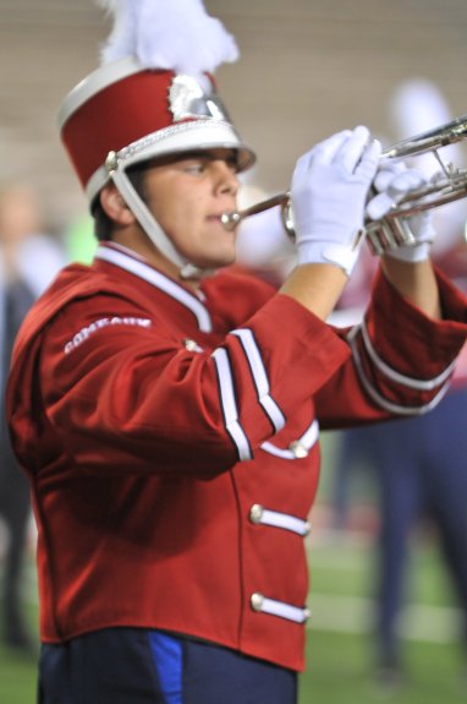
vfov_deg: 6.6
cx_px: 224
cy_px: 356
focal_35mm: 313
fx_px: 6105
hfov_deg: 4.4
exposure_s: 1/125
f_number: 2.8
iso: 800
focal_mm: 200
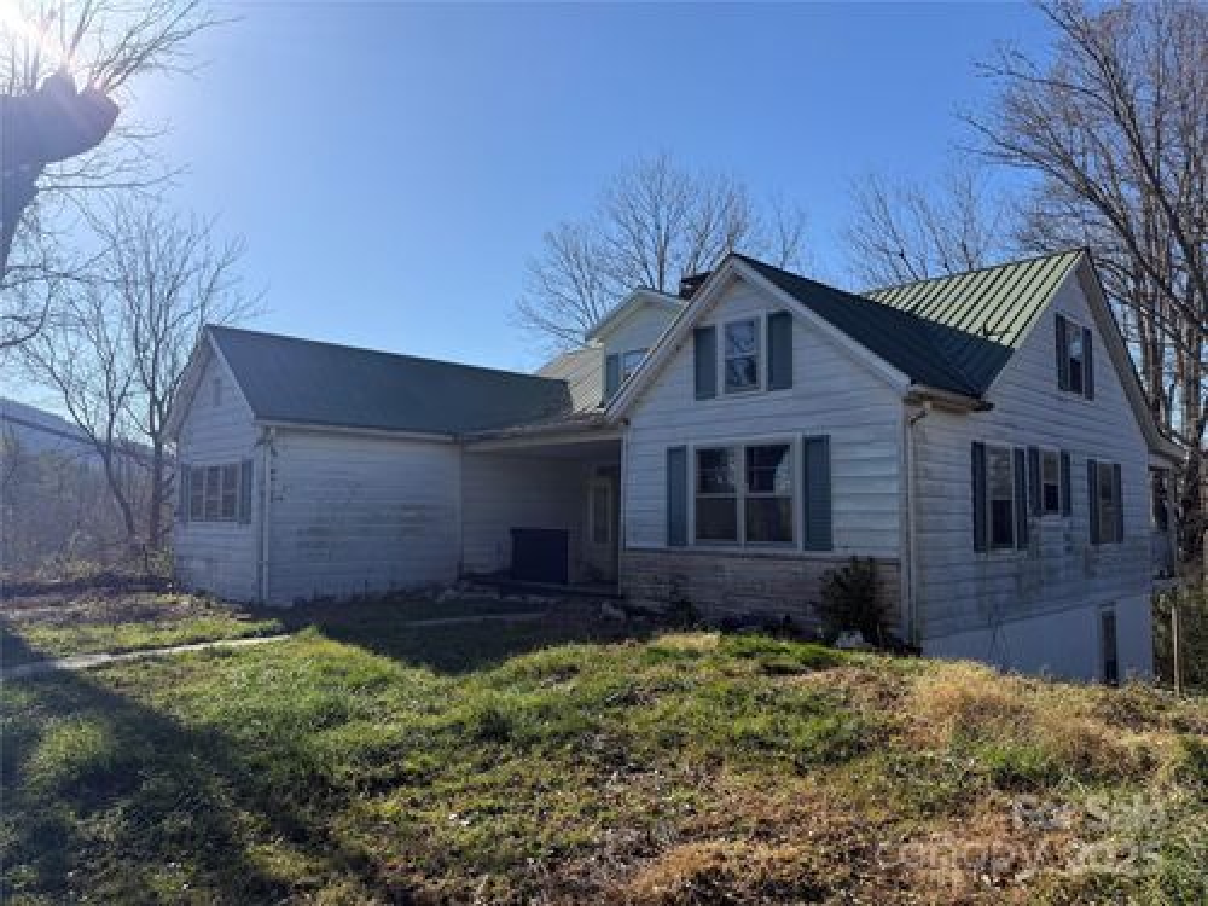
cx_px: 604
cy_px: 453
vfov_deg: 56.8
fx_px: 838
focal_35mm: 24
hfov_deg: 71.6
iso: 80
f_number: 1.78
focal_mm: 6.76
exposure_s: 1/4167
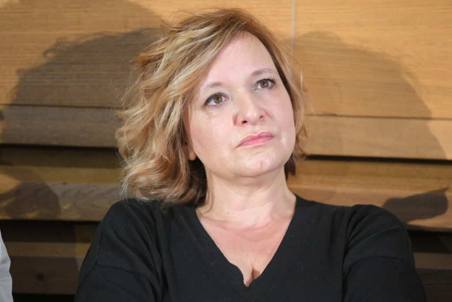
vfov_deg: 5.7
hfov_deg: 8.6
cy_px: 151
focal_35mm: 240
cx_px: 226
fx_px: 3014
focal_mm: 200
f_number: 2.8
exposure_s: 1/250
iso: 3200
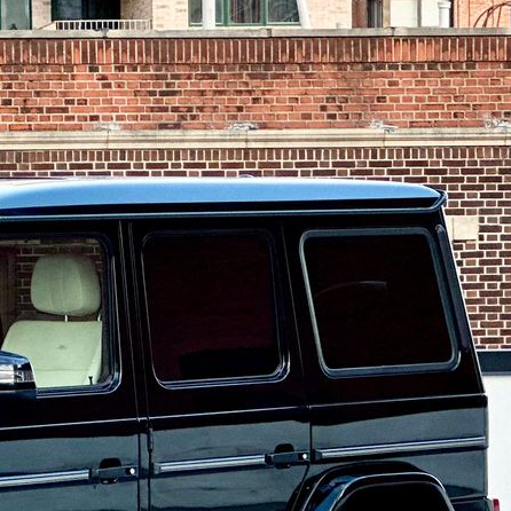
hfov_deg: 7.1
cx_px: -221
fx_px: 4075
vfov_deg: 7.2
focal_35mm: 244
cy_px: 355
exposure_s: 1/121
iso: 80
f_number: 2.8
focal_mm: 9
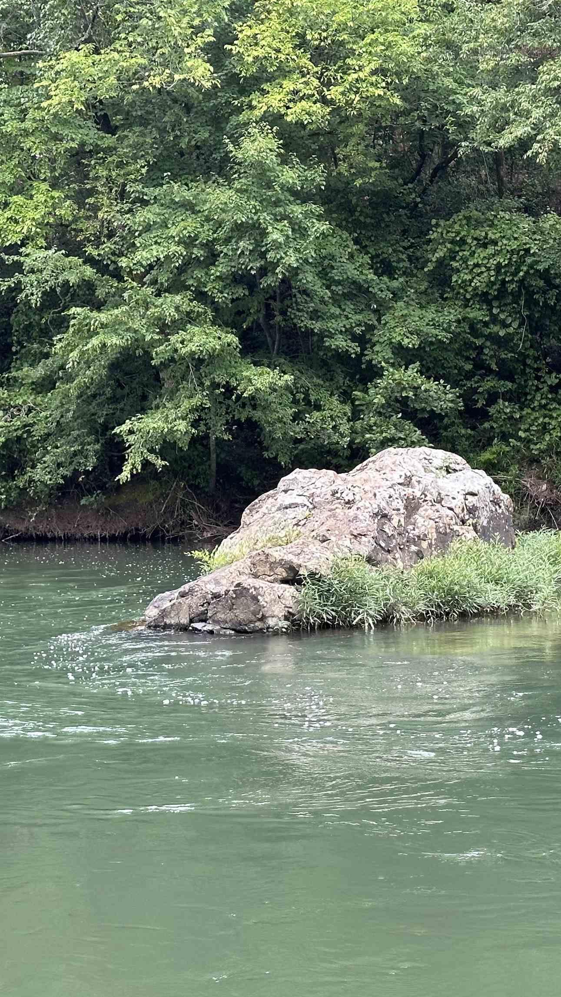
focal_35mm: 70
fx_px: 1851
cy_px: 499
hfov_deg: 17.2
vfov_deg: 30.2
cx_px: 285
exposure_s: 1/219
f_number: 1.78
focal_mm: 6.86
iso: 64
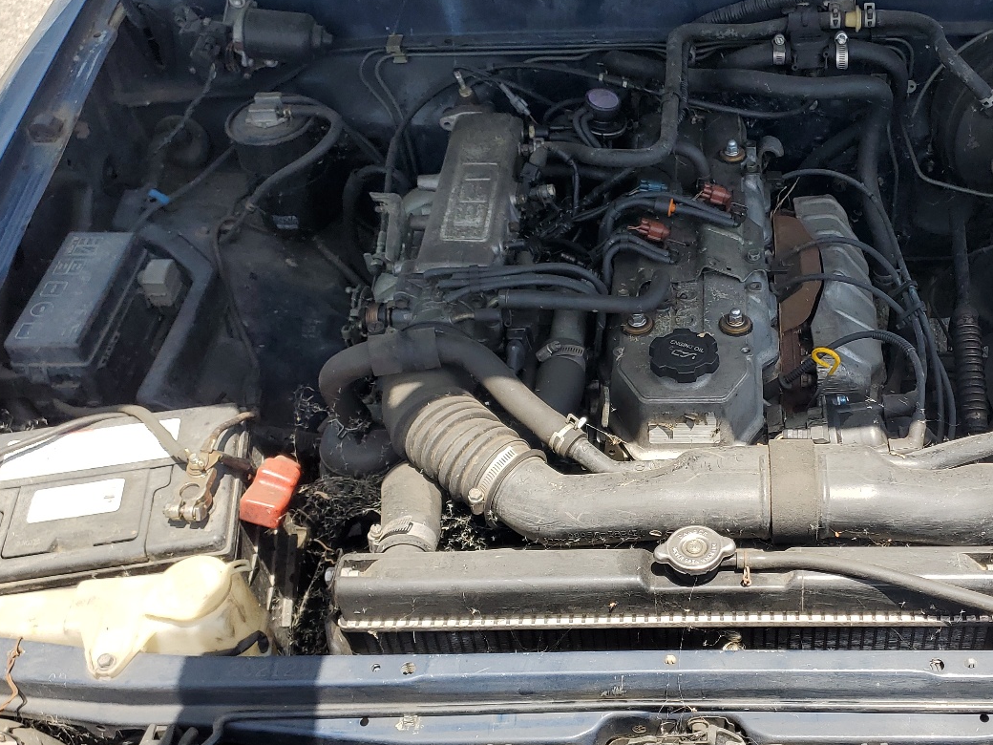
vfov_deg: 36.0
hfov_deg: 46.0
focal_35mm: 40
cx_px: 673
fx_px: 1147
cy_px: 385
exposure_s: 1/1250
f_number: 1.5
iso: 50
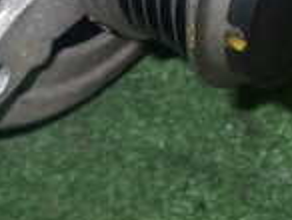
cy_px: -102
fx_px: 1039
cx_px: 18
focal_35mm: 123
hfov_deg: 15.8
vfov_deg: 11.6
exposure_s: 1/30
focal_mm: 5.4
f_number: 6.3
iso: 250
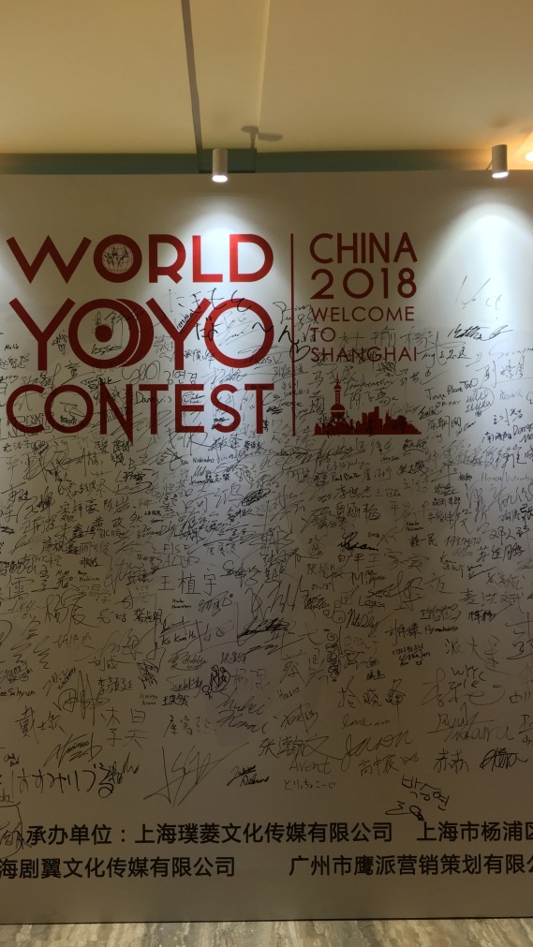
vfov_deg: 61.0
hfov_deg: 36.6
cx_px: 229
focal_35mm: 32
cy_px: 478
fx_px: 804
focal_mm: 4.15
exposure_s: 1/33
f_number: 2.2
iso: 100
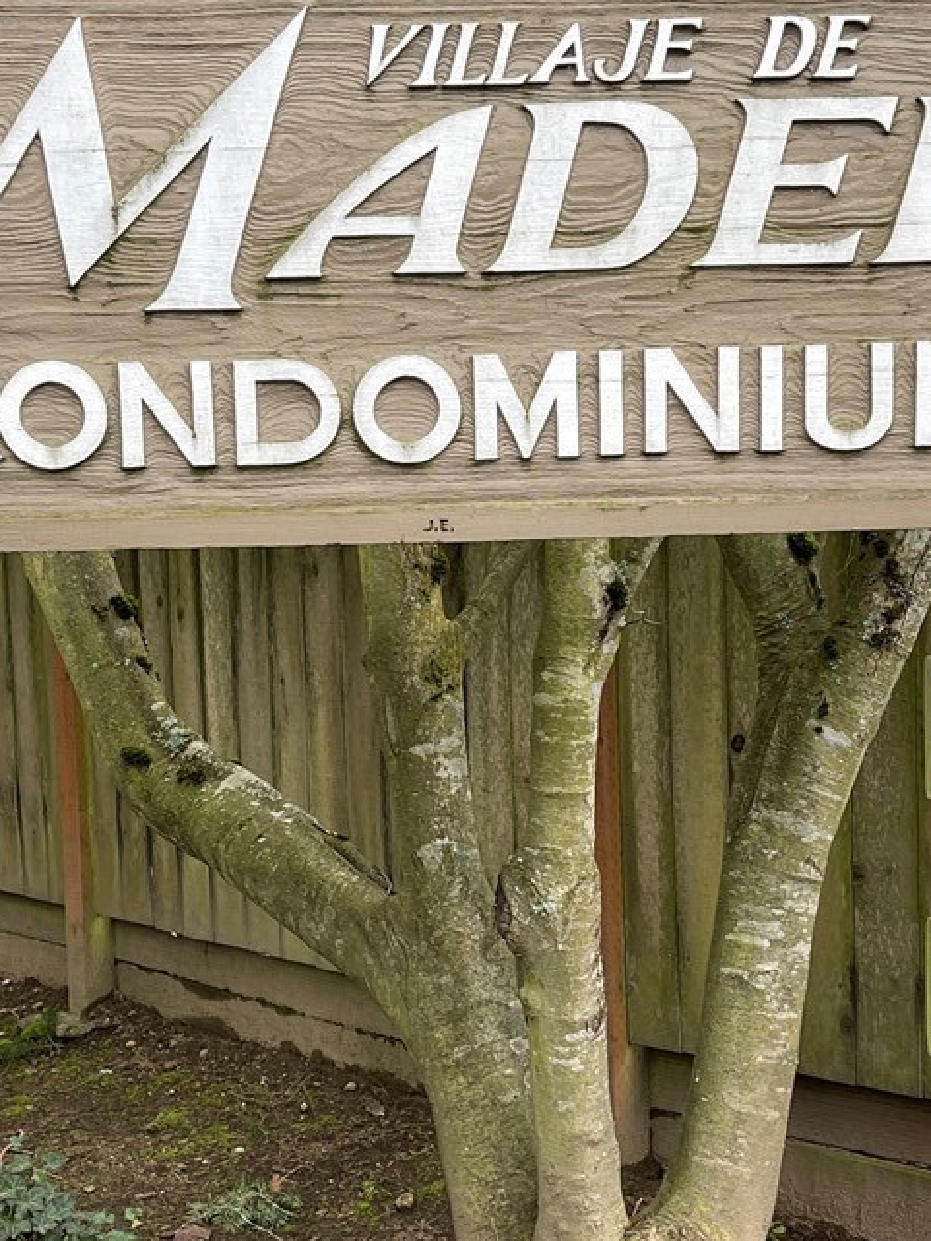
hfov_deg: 22.6
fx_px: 2331
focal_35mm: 65
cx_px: 456
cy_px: 772
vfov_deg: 29.7
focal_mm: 5.1
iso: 32
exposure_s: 1/121
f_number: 1.6
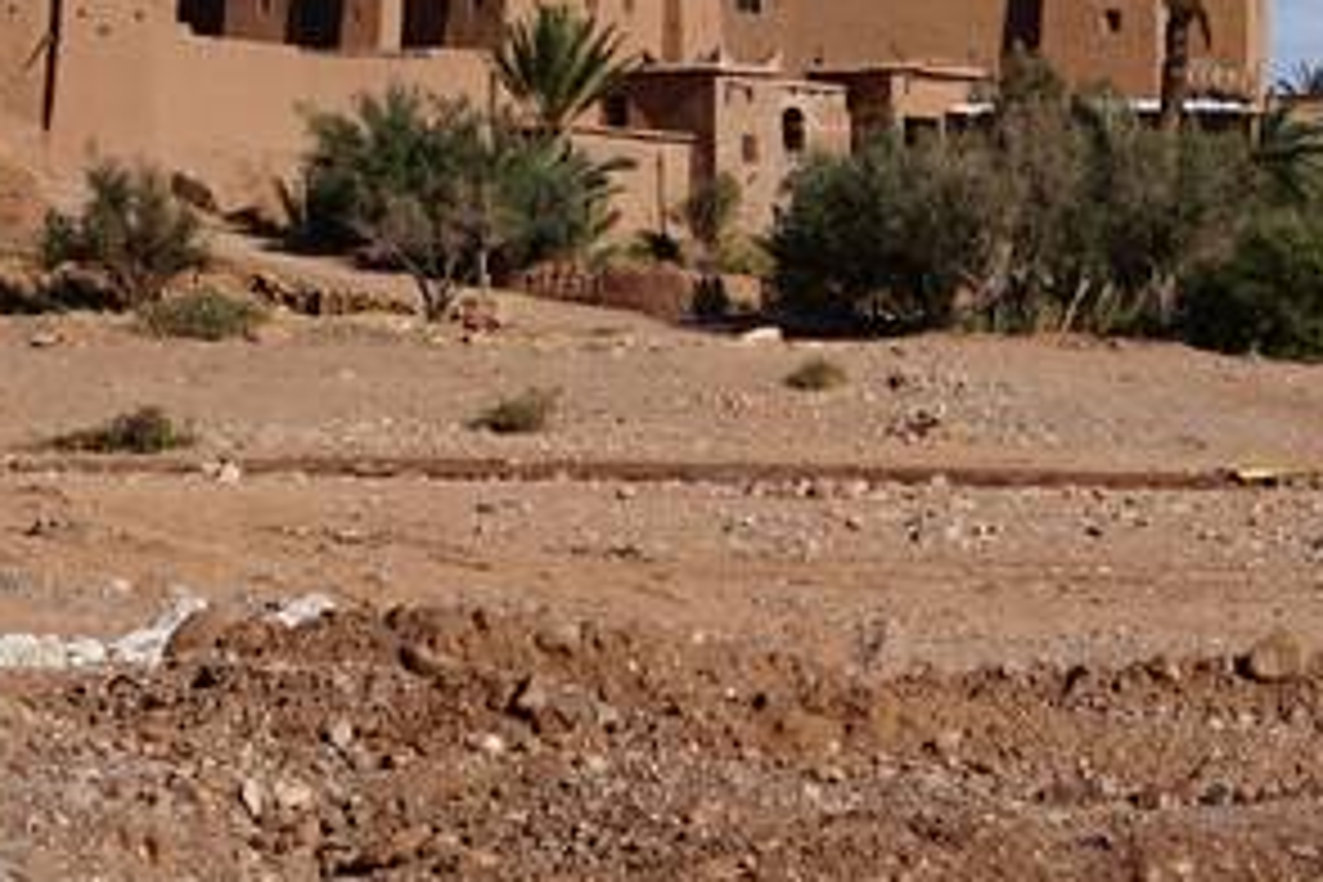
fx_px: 3785
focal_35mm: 103
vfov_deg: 13.2
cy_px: 58
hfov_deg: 19.8
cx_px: 788
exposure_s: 1/320
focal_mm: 28
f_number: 11
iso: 100
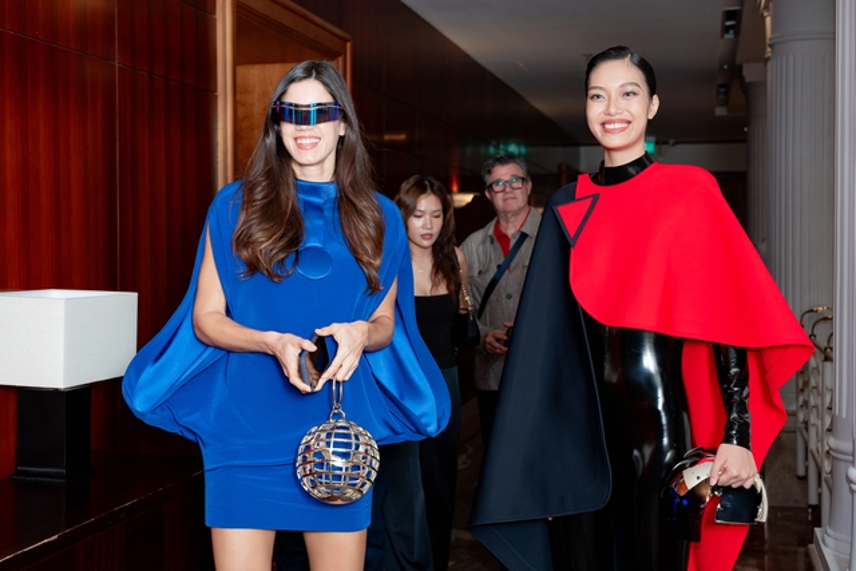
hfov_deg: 39.0
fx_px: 1208
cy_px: 286
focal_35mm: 51
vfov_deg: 26.6
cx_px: 428
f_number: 4.5
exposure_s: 1/160
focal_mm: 50.8
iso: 1000
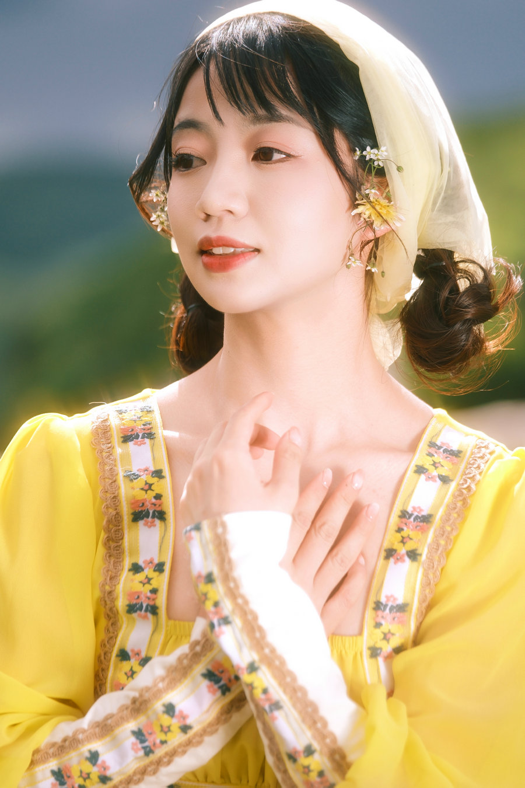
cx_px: 262
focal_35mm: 210
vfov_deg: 9.8
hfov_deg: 6.5
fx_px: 4593
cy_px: 394
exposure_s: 1/1600
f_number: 2.8
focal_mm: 140
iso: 250
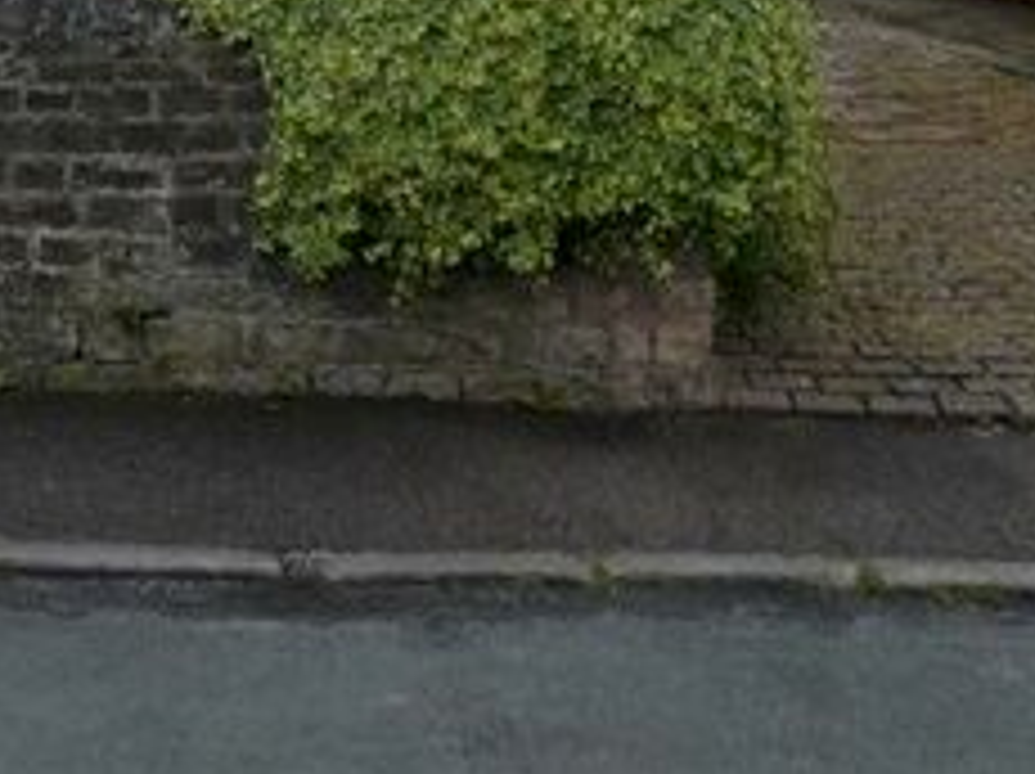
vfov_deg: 20.4
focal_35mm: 61
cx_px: 342
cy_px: -398
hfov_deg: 31.5
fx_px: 1822
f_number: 2.8
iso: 80
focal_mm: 3.6
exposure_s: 1/800
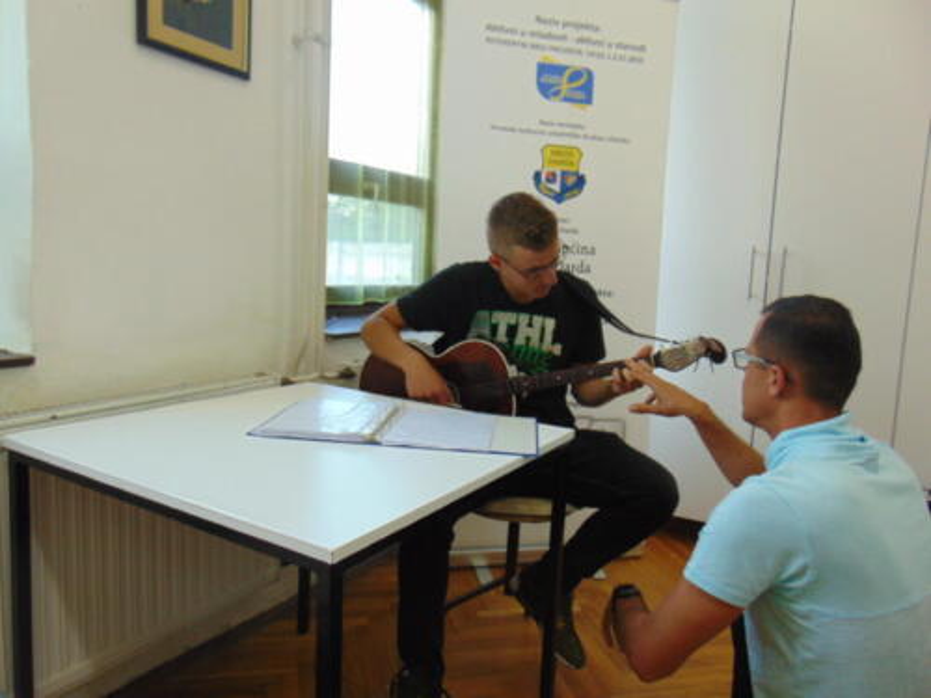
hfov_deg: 69.4
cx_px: 466
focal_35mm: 25
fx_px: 672
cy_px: 349
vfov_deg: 54.9
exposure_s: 1/30
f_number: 3
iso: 160
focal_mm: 4.5
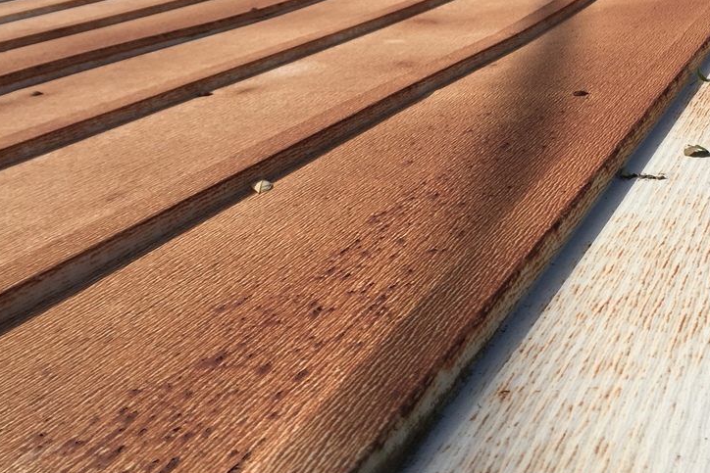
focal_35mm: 50
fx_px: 986
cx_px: 536
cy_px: 188
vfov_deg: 26.9
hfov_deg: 38.5
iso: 32
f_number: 2.2
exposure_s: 1/2639
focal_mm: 4.15
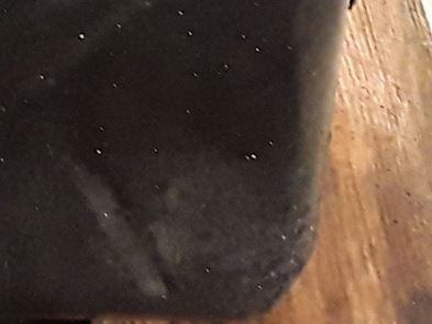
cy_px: -315
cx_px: -185
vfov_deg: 9.5
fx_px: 1823
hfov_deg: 12.9
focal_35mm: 146
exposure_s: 1/50
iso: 250
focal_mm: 2.91
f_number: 1.9
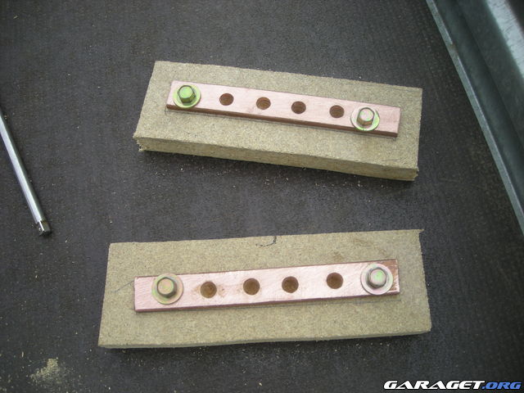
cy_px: 196
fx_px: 530
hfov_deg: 52.6
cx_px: 262
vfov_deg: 40.7
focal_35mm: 35
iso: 50
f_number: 2.8
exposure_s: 1/287
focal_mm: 5.7
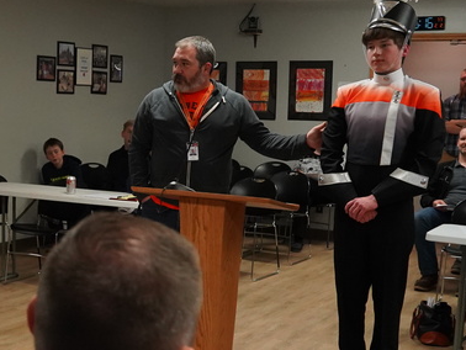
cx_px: 7
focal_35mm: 61
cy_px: 215
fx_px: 822
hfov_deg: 29.7
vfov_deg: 24.0
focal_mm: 20
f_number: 3.5
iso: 4000
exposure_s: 1/500
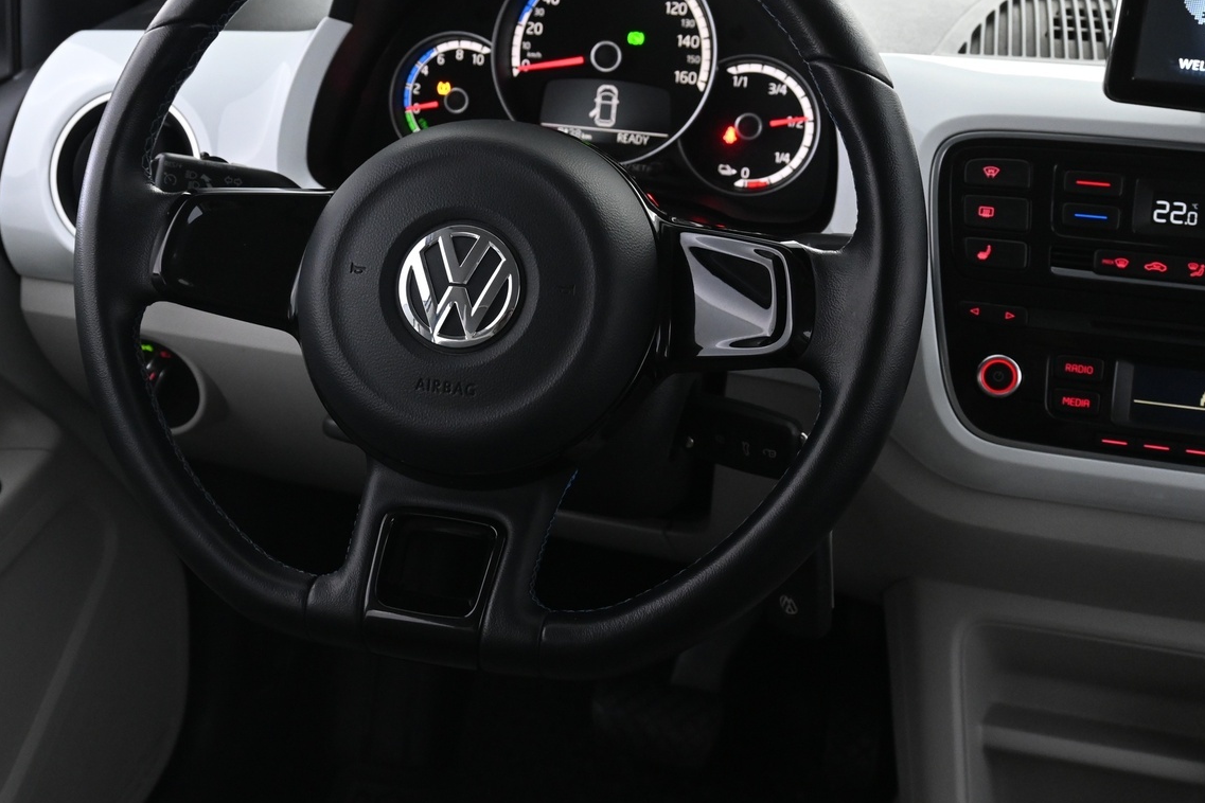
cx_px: 449
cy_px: 280
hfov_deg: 40.8
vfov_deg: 27.9
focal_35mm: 48
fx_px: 1609
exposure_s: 1/40
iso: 1400
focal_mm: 22.5
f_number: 4
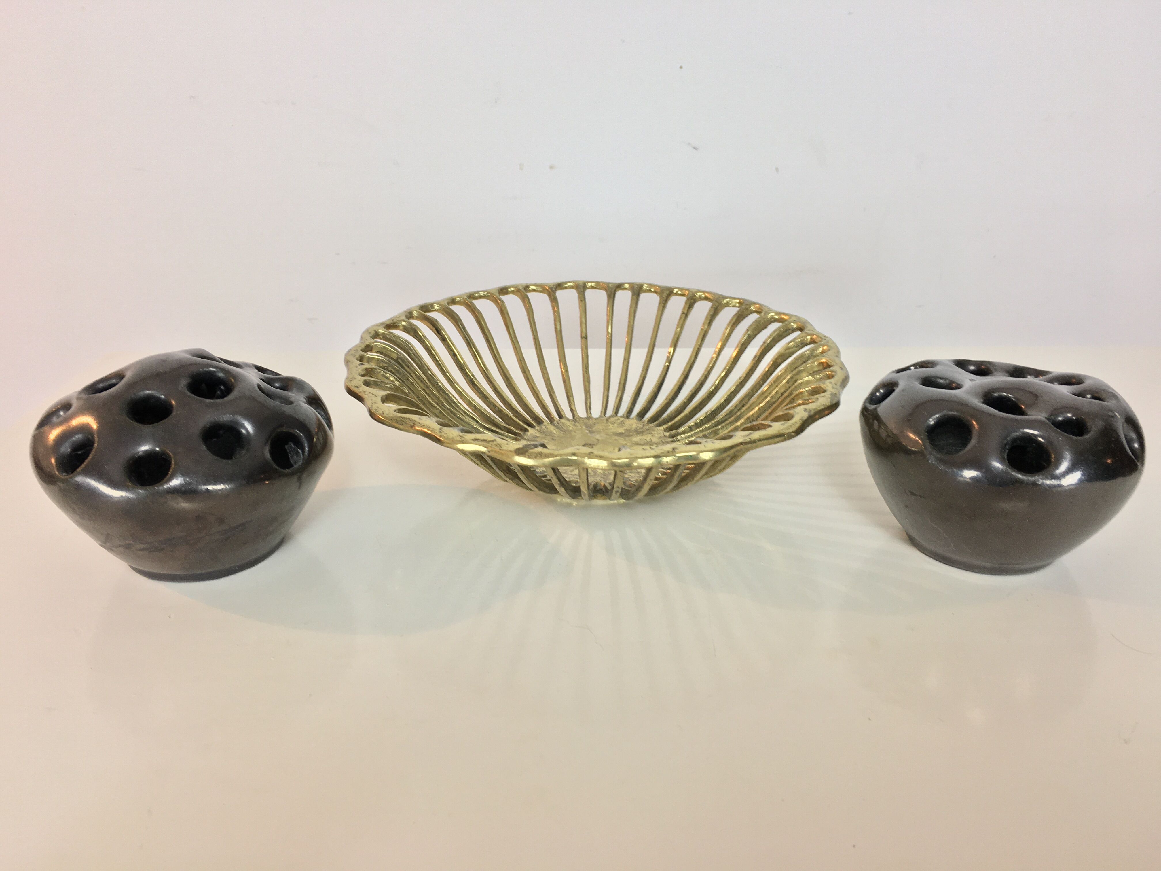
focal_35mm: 29
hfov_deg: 61.7
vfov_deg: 48.2
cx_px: 580
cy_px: 436
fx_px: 973
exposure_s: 1/33
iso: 32
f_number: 2.2
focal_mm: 4.15
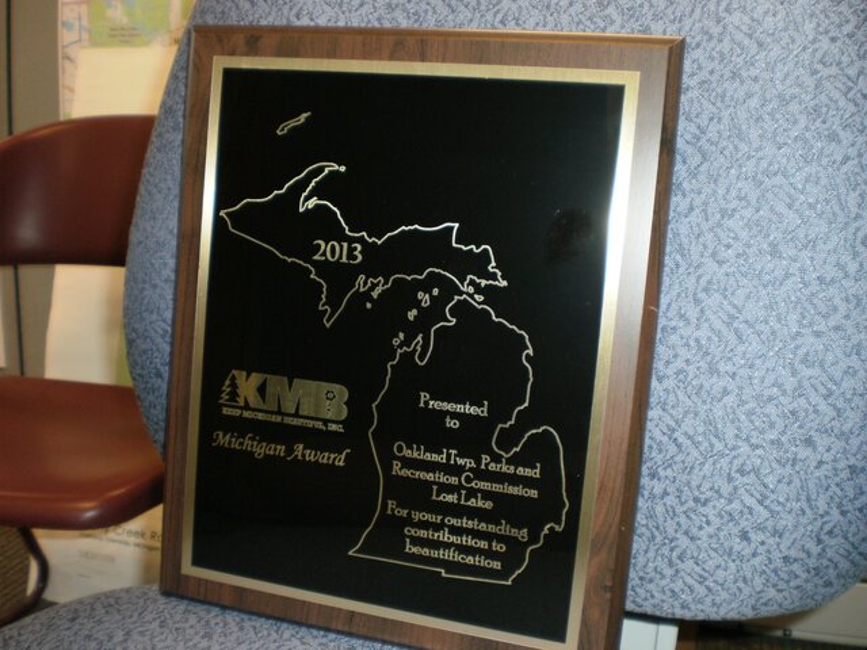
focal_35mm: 36
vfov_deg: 39.7
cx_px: 434
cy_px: 325
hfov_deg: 51.4
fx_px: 902
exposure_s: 1/30
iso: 125
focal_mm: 6.3
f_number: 3.1
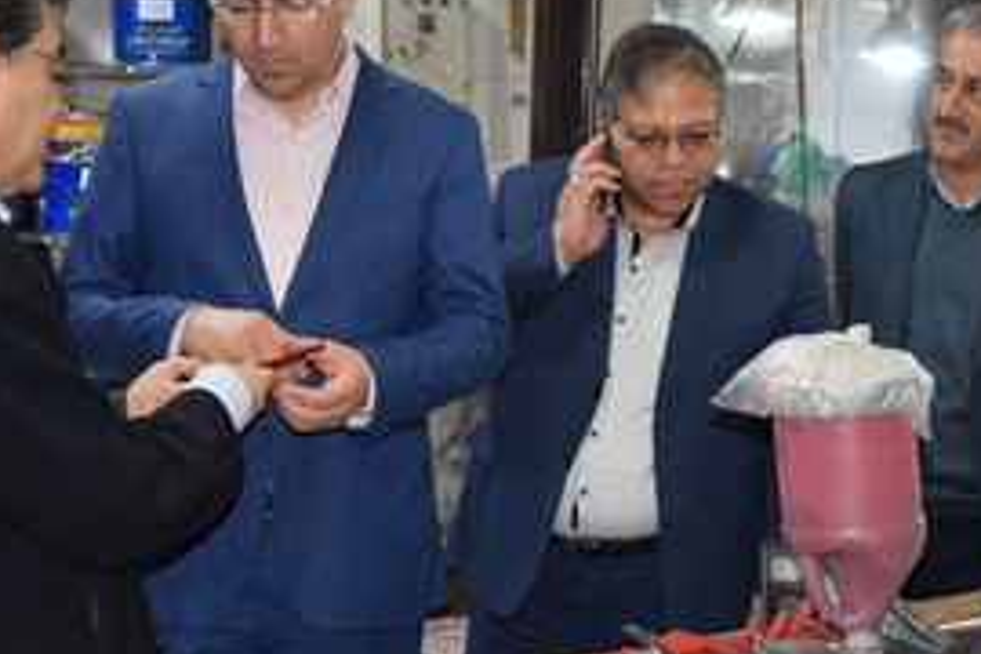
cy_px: 514
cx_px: 621
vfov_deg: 21.0
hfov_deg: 31.3
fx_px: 1744
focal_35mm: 64
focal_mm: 18
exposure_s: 1/60
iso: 800
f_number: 4
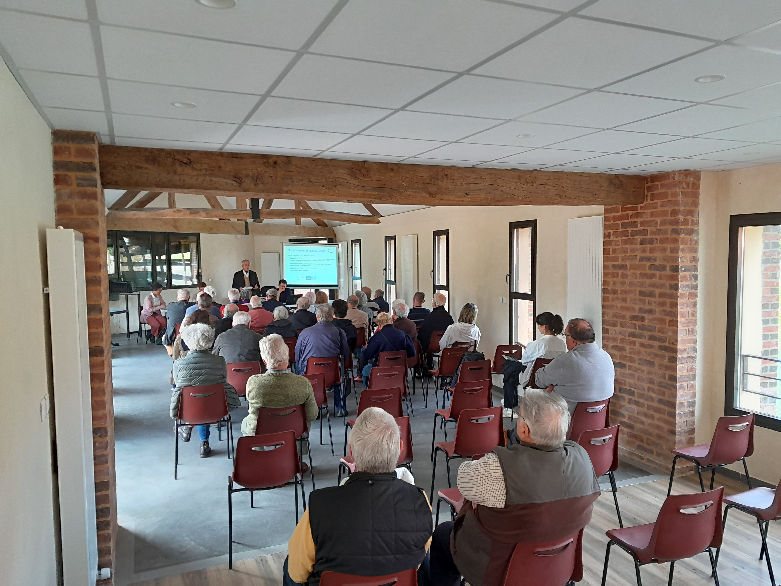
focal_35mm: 26
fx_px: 587
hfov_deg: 67.3
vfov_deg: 53.1
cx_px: 390
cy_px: 293
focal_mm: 4
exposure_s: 1/60
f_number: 1.8
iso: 80
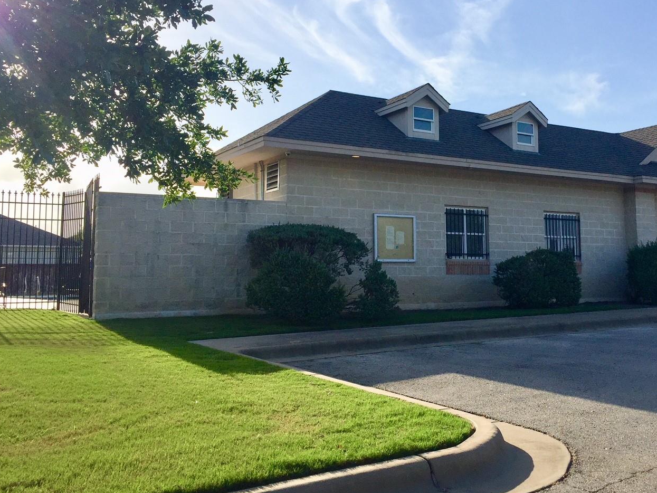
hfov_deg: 48.4
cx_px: 423
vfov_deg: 37.6
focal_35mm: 38
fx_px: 721
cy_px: 203
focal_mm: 4.15
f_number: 2.2
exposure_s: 1/2825
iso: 32
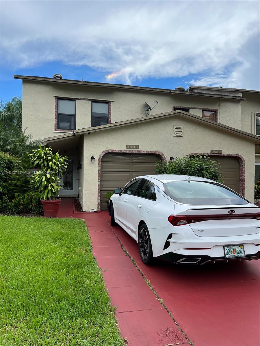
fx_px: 260
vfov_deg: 67.3
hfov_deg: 53.1
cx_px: 130
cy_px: 173
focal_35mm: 26
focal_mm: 5.7
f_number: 1.5
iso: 50
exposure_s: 1/3831
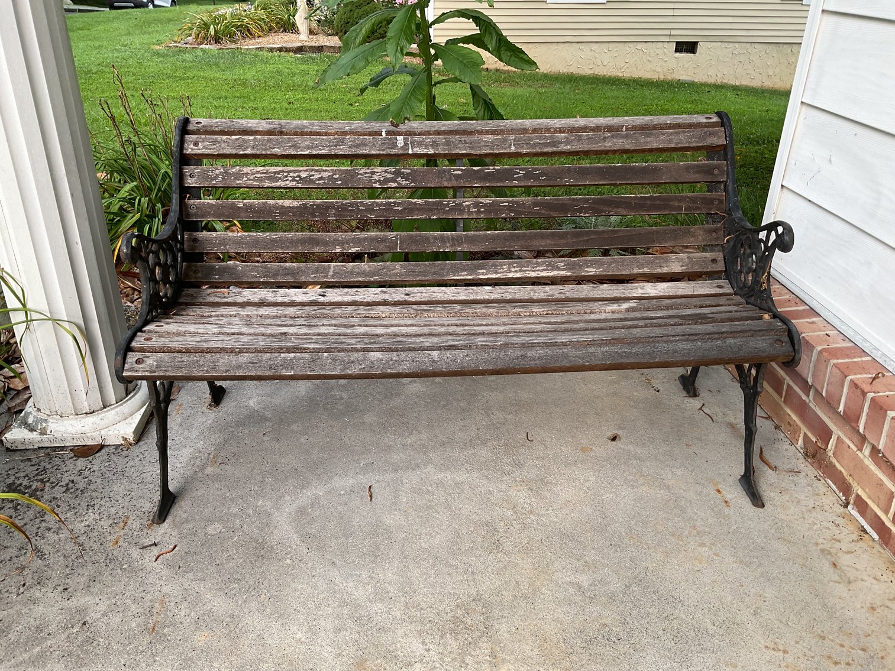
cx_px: 448
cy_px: 336
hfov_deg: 61.7
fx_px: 750
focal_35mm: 29
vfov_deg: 48.2
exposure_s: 1/123
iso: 16
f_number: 1.8
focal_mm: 3
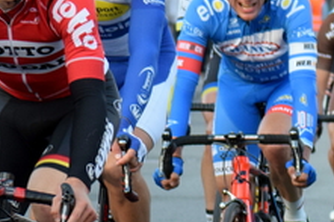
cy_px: 169
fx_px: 3022
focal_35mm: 326
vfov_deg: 4.2
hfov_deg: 6.3
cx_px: 301
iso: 900
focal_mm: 80
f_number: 4.2
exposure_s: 1/500
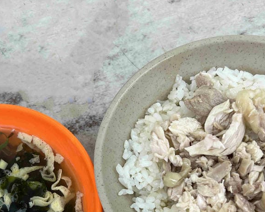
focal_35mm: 53
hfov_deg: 35.3
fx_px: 416
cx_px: 109
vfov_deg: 27.8
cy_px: 179
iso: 125
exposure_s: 1/120
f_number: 1.5
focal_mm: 5.7
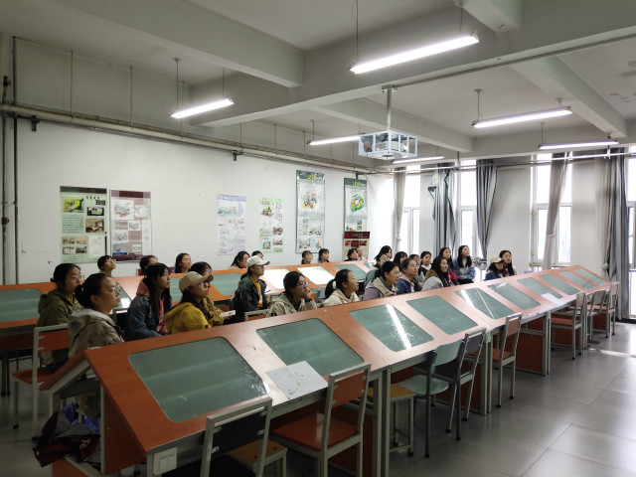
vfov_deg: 53.1
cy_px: 238
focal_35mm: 26
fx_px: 478
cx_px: 318
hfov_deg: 67.3
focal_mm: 3.87
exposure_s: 1/33
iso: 364
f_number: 2
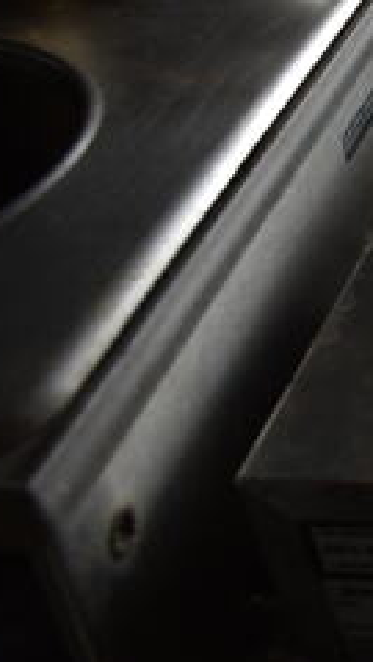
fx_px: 1266
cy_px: 182
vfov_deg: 29.0
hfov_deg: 13.6
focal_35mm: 72
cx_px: 801
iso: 100
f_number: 5
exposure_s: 1/100
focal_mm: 18
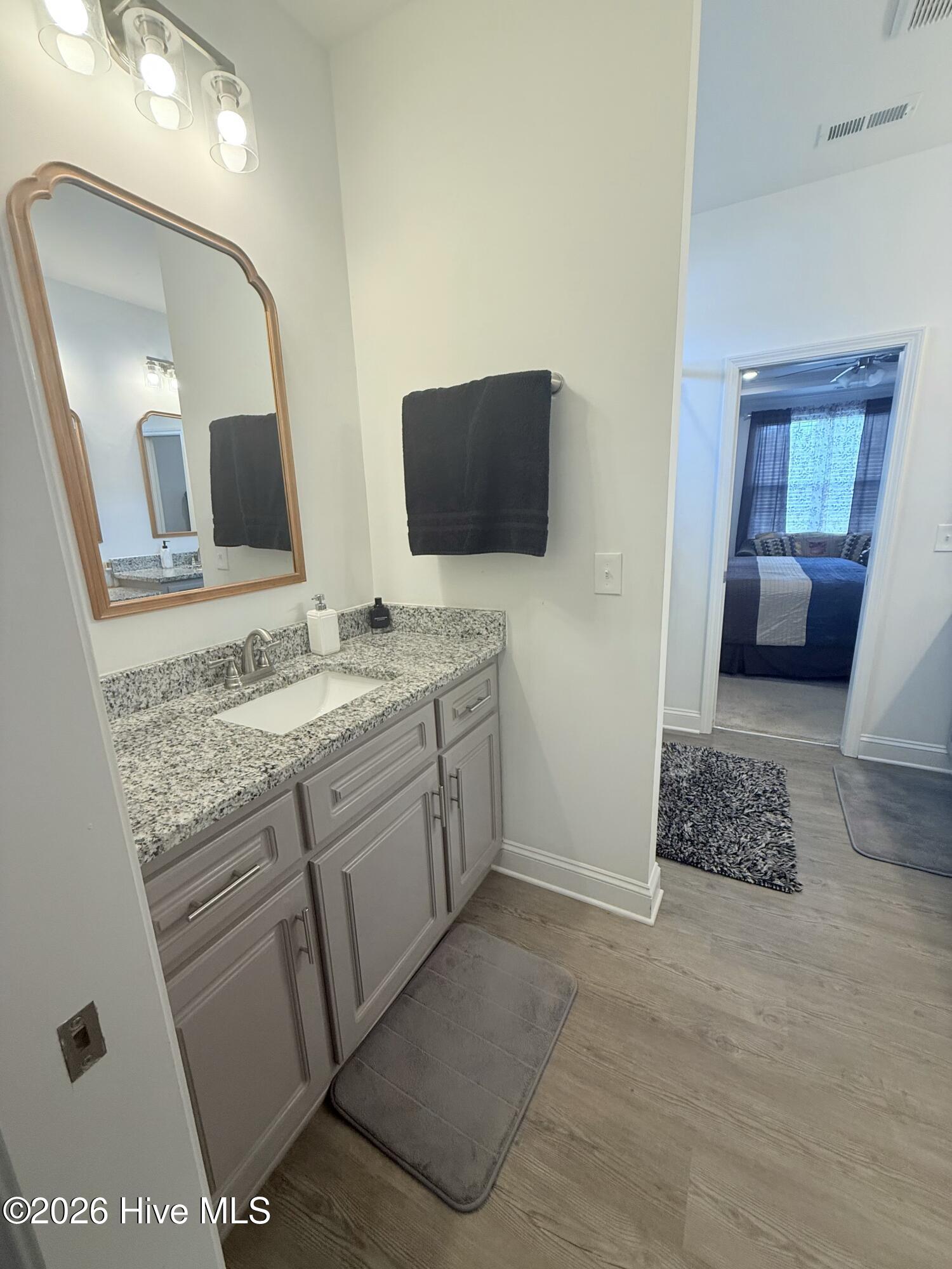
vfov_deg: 102.1
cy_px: 634
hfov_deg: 85.7
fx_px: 513
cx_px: 476
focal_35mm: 14
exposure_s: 1/120
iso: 125
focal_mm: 2.22
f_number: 2.2
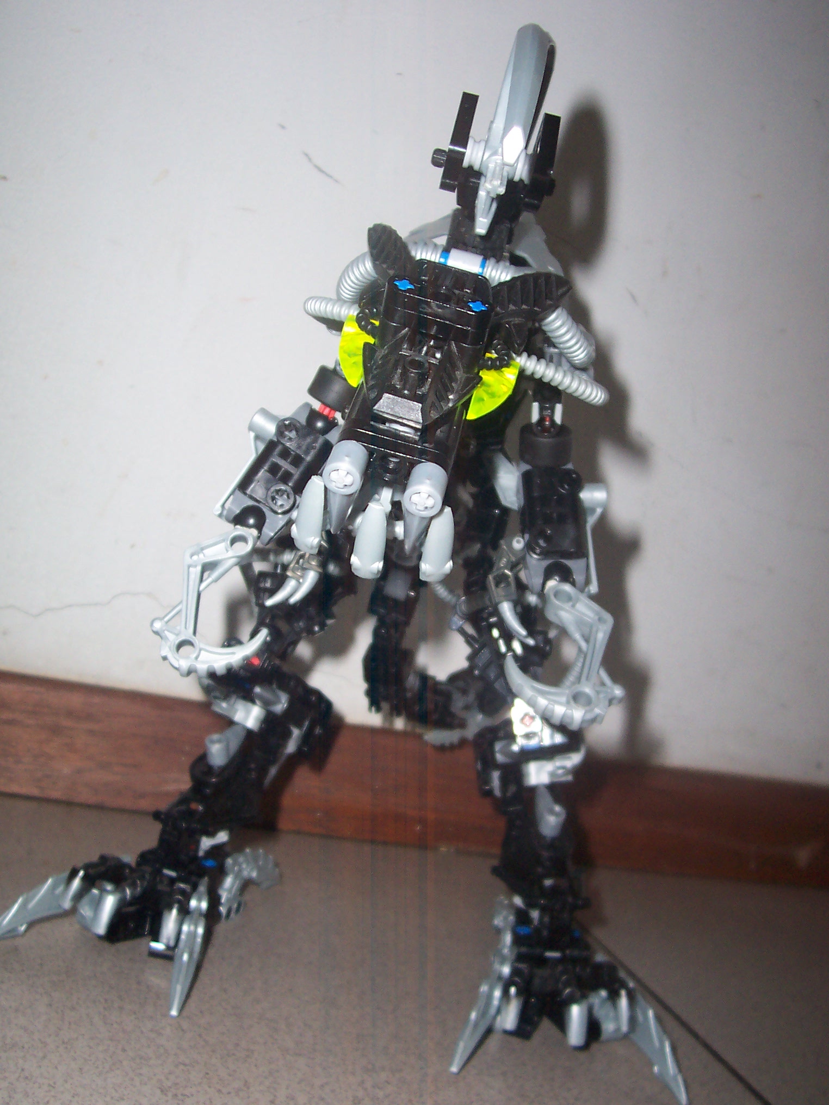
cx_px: 414
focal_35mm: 37
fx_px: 1181
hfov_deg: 38.7
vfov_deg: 50.1
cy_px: 552
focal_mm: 5.6
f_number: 2.8
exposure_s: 1/60
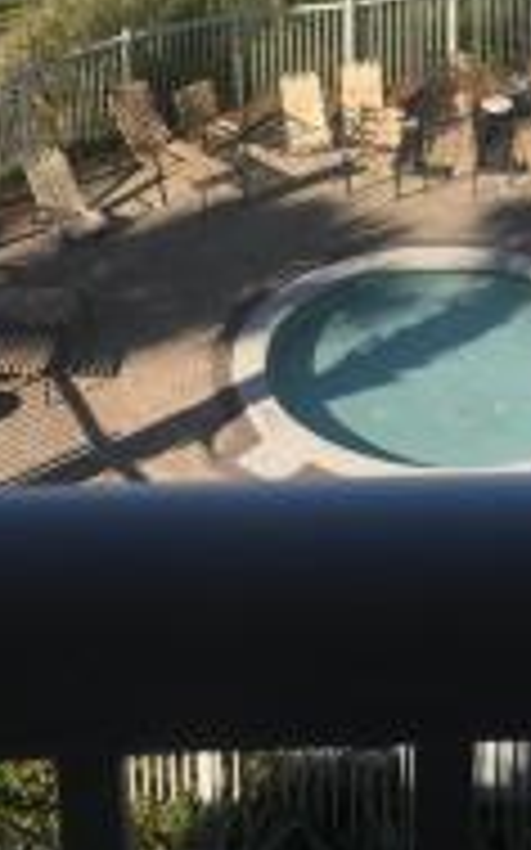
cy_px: 36
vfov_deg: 25.4
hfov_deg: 16.5
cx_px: 477
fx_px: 1807
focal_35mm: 78
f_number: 2.2
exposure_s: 1/1799
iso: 32
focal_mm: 4.15
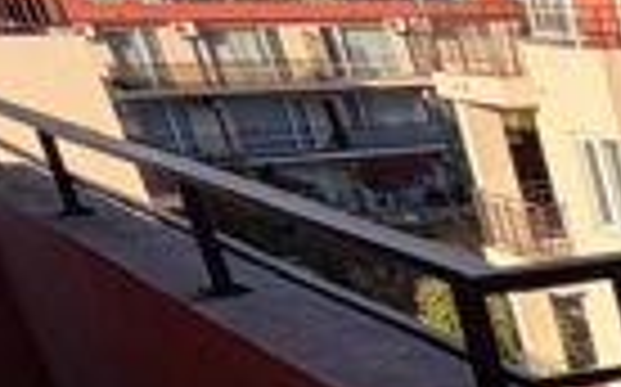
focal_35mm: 76
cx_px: 1352
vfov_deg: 15.5
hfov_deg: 16.8
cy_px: 616
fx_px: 1285
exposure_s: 1/770
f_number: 2.2
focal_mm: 2.22
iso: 25
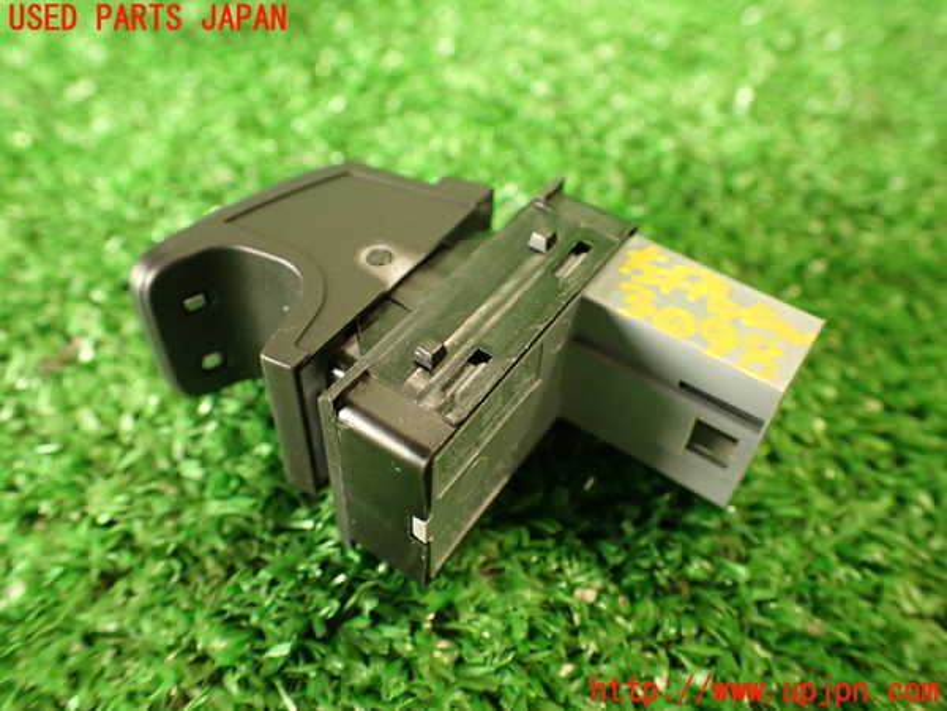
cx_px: 474
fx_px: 821
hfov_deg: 60.0
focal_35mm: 30
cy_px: 356
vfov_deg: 46.8
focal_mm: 5.4
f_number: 2.3
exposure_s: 1/30
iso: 320
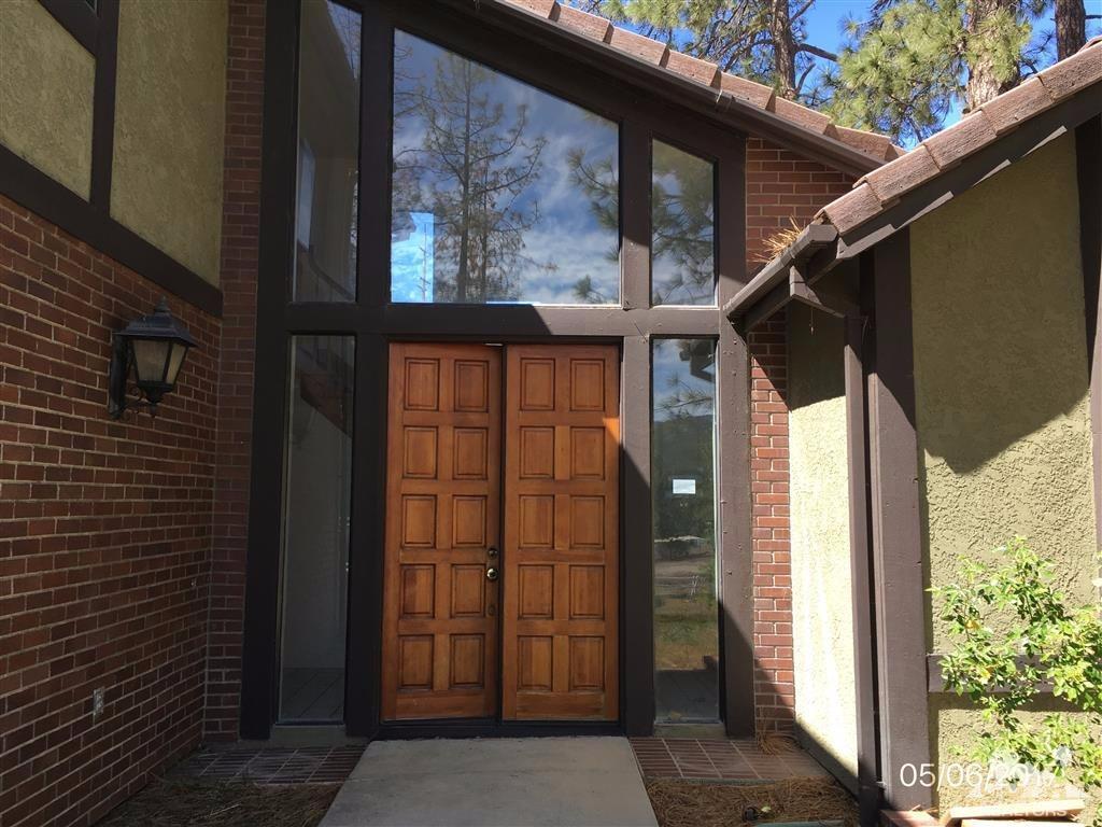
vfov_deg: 48.2
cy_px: 414
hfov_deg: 61.7
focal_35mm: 29
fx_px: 923
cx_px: 551
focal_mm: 4.15
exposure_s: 1/379
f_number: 2.2
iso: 25
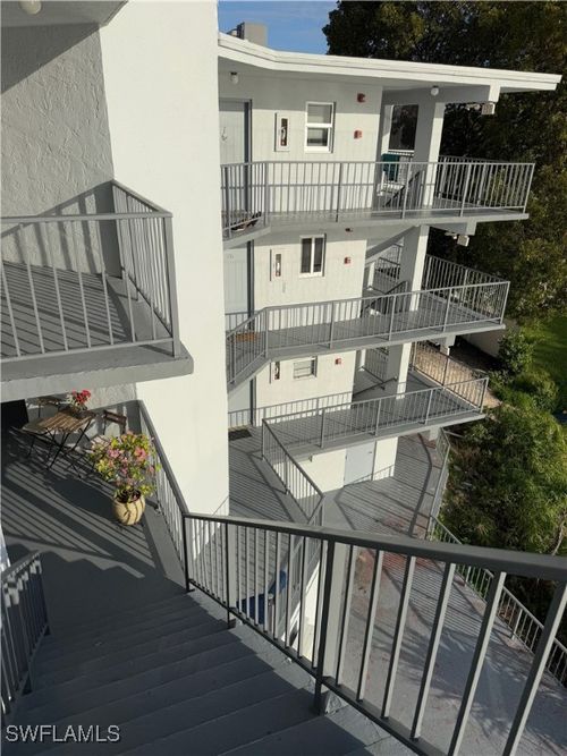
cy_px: 378
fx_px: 524
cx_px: 284
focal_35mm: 24
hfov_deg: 56.8
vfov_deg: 71.6
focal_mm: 6.76
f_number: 1.78
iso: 80
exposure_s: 1/8130
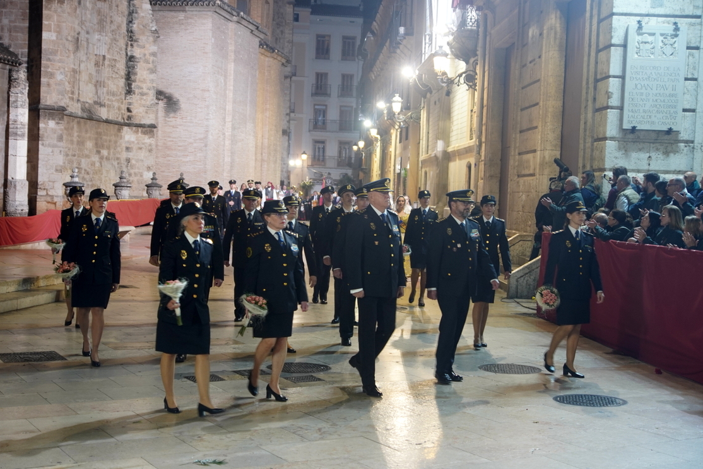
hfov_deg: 35.3
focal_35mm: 57
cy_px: 242
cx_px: 344
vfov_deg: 24.0
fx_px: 1104
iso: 400
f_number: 2.8
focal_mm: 35
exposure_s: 1/60
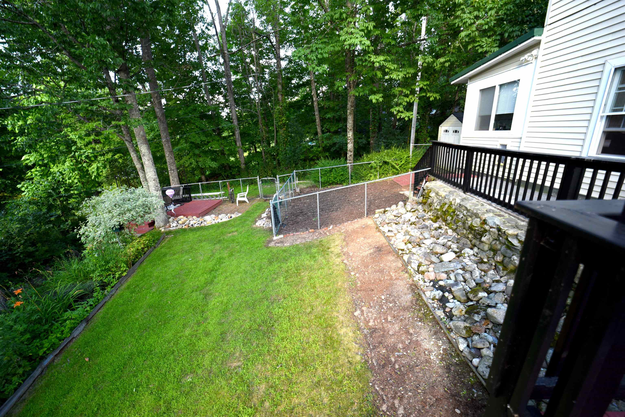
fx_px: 243
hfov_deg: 104.2
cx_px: 312
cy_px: 208
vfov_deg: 81.2
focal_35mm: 14
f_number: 2.8
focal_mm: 14
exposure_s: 1/160
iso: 200
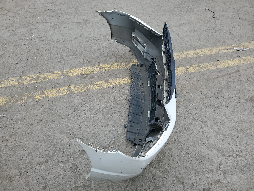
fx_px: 191
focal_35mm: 26
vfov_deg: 53.1
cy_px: 96
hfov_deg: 67.3
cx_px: 127
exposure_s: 1/667
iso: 50
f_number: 1.5
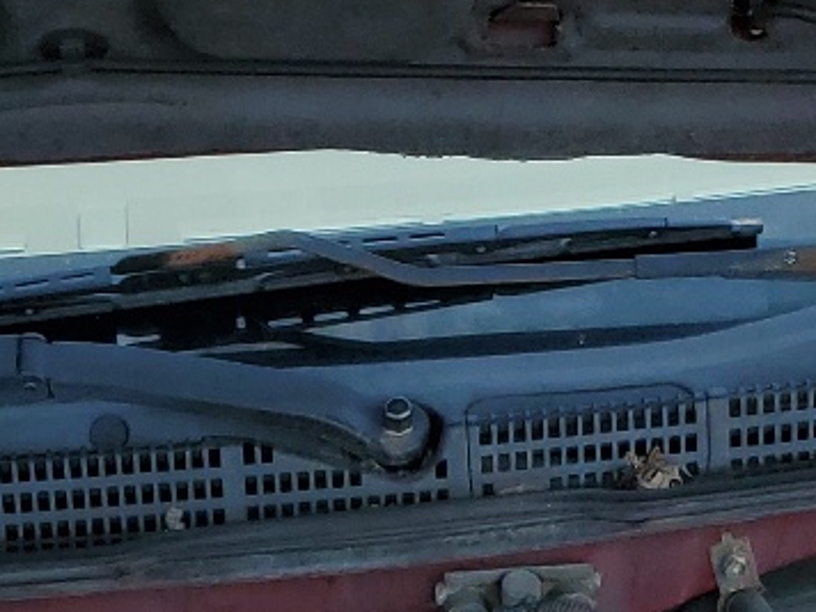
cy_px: 1270
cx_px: 213
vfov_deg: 11.3
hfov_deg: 16.7
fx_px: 2758
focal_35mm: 117
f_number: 1.5
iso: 50
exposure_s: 1/2000
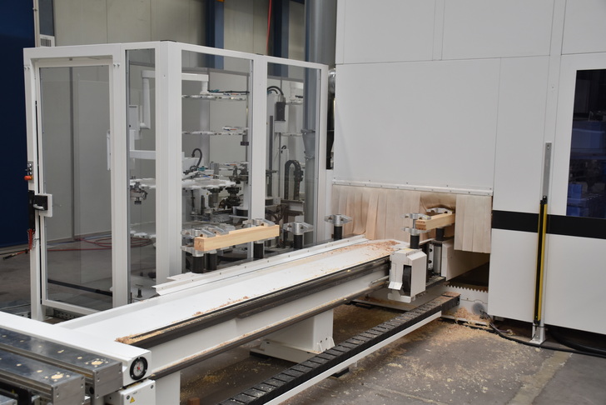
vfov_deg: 33.0
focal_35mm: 40
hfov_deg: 47.9
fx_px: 682
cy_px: 202
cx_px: 303
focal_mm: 27
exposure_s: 1/100
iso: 400
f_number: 5
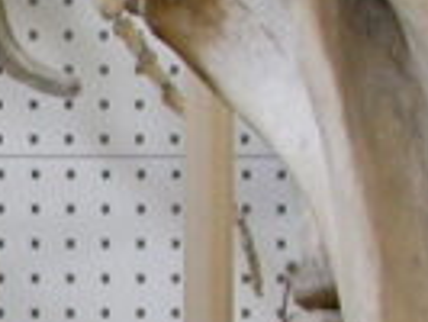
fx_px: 4851
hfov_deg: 4.8
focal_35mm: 392
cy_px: 499
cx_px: -861
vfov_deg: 3.8
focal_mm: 12.7
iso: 100
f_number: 3.1
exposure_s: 1/17.3
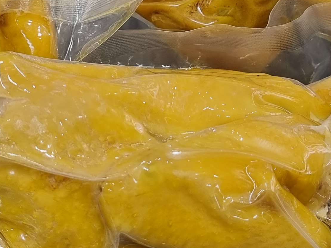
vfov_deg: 15.7
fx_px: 889
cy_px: 28
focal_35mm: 93
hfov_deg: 21.1
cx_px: 143
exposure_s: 1/100
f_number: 1.8
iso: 160
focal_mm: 5.4
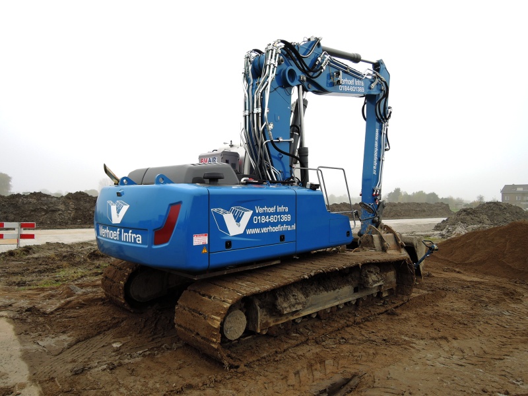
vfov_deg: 56.8
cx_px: 264
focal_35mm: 24
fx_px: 366
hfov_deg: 71.6
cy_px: 198
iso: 80
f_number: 2.8
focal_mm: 5.1
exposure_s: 1/50
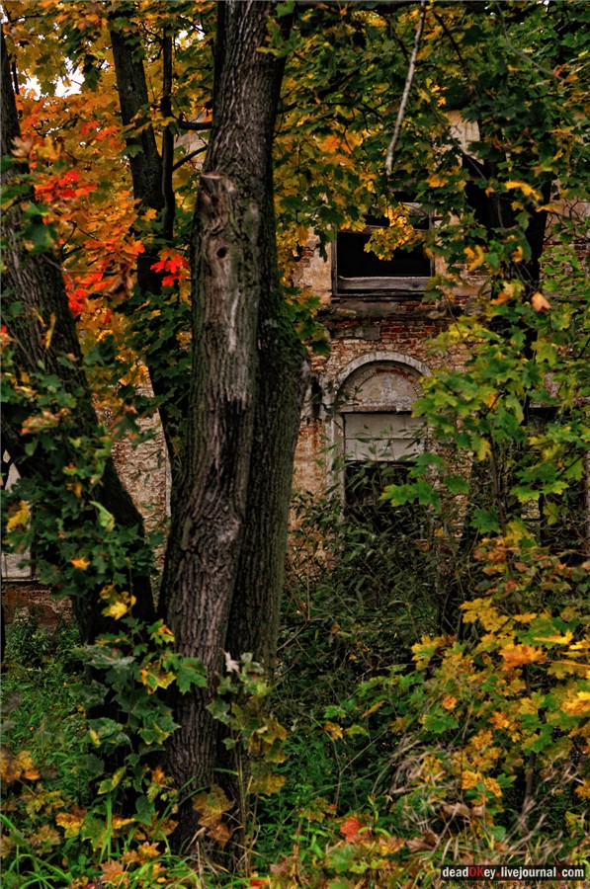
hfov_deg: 18.1
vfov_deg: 27.0
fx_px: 1850
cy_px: 444
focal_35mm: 75
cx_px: 295
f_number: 4.5
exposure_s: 1/60
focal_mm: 50
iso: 320
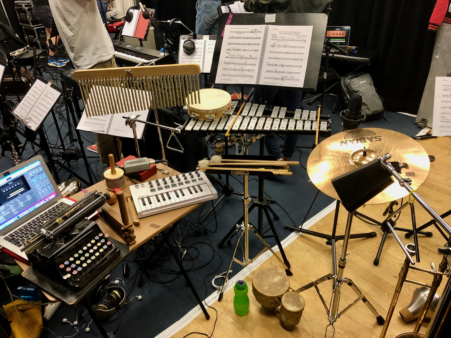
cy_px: 169
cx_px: 226
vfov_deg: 49.7
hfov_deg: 63.4
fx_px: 365
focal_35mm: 28
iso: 64
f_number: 1.8
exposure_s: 1/15
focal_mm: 3.99
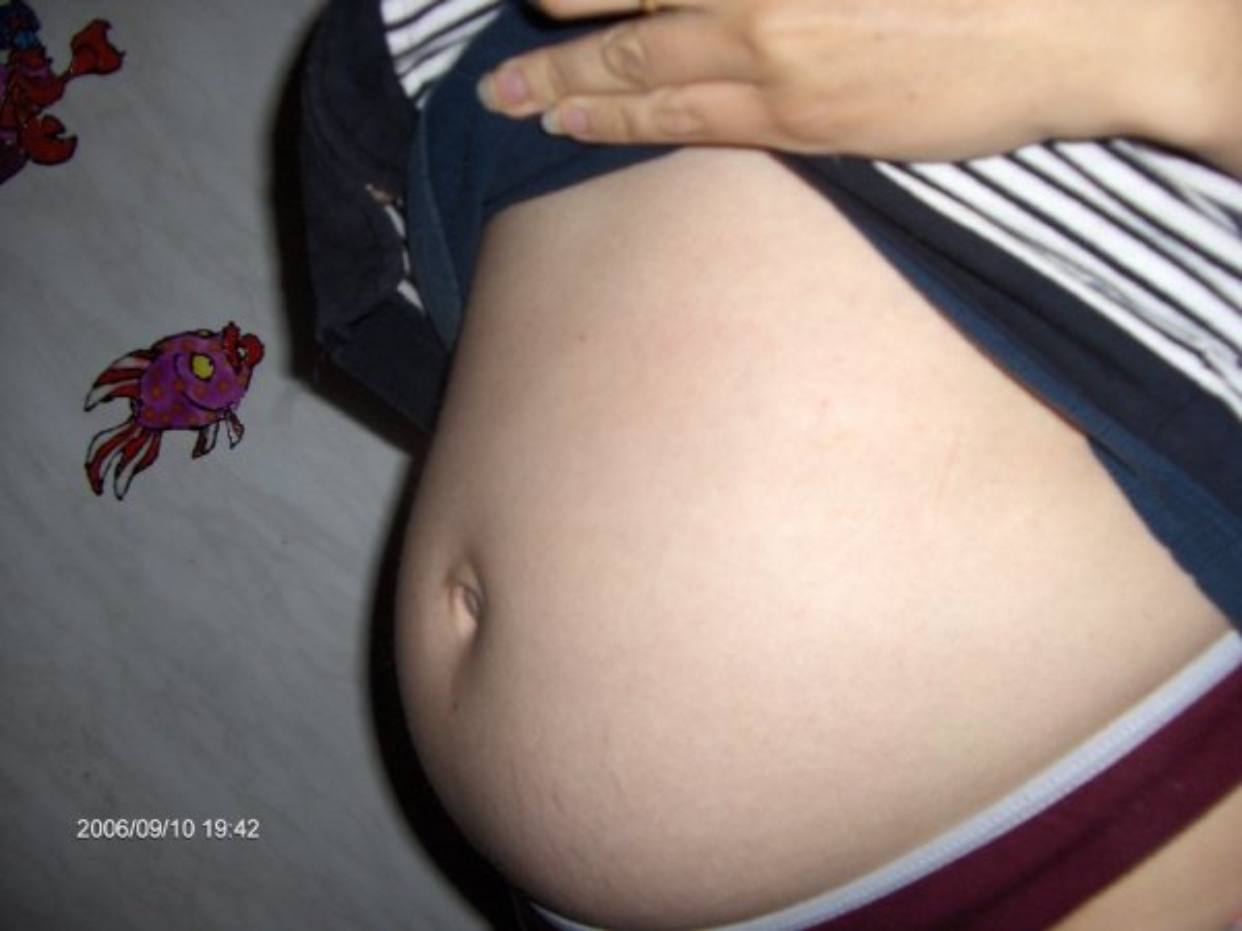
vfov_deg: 40.7
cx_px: 621
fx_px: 1256
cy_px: 466
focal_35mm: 35
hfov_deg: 52.6
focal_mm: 5.8
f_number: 2.6
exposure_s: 1/60
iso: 100
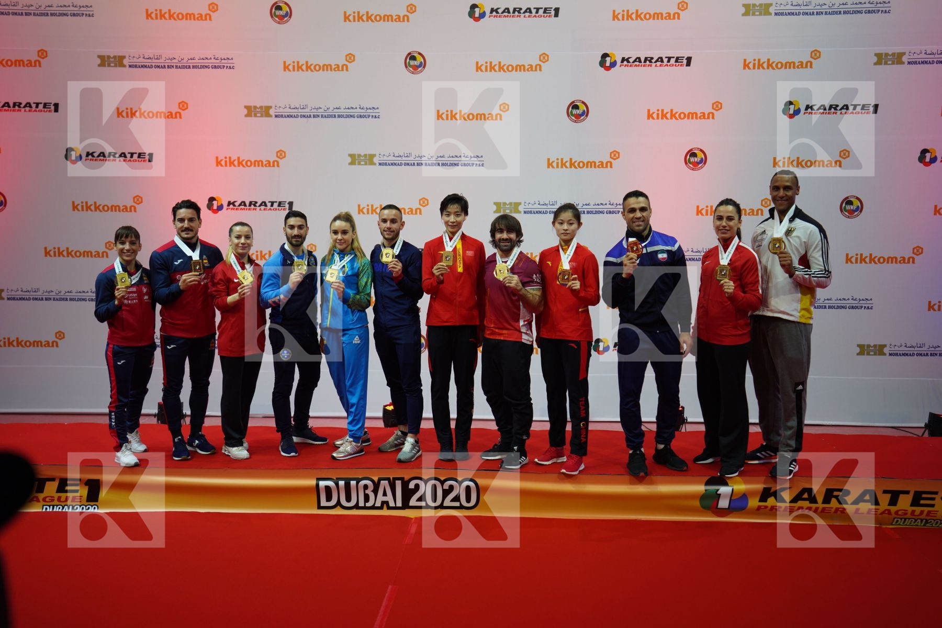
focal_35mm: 35
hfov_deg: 54.4
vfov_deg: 37.9
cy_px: 314
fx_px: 916
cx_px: 471
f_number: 2.8
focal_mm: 35
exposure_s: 1/80
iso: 320
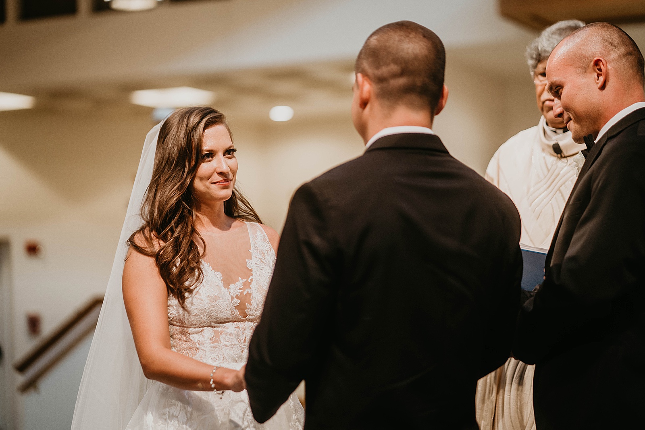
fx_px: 1523
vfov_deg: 16.1
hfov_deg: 23.9
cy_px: 215
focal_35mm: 85
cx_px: 322
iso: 640
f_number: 1.8
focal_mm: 85
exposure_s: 1/125
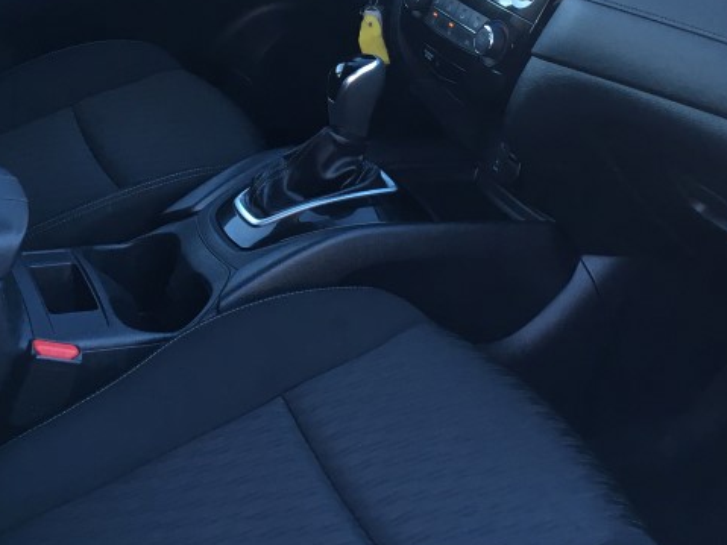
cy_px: 76
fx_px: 1302
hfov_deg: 31.2
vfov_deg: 23.1
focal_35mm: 62
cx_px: 386
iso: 50
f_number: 2.2
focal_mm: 4.15
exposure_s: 1/30
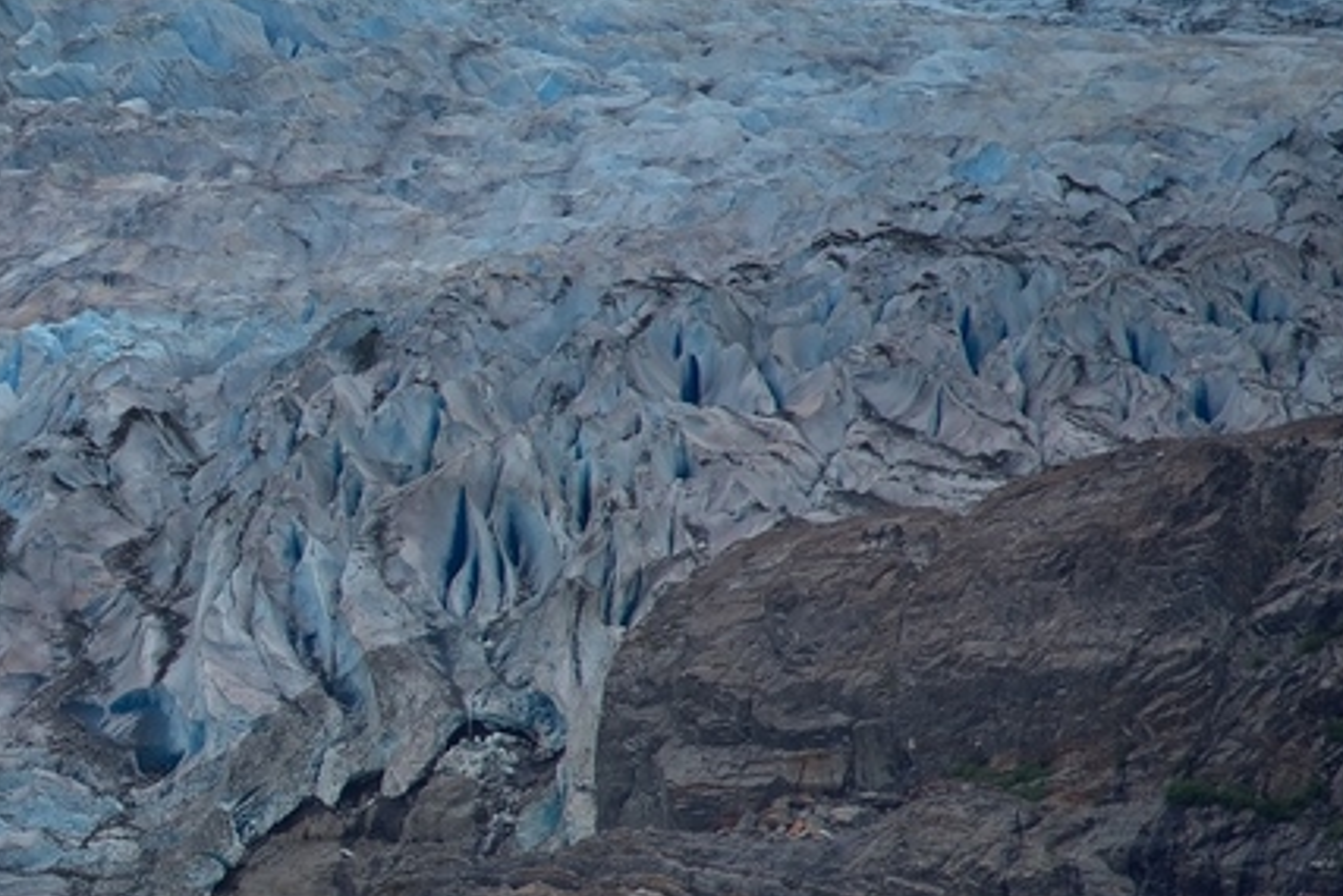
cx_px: -572
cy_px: 626
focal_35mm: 360
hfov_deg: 5.7
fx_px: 13434
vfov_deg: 3.8
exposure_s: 1/250
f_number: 9
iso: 100
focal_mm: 120
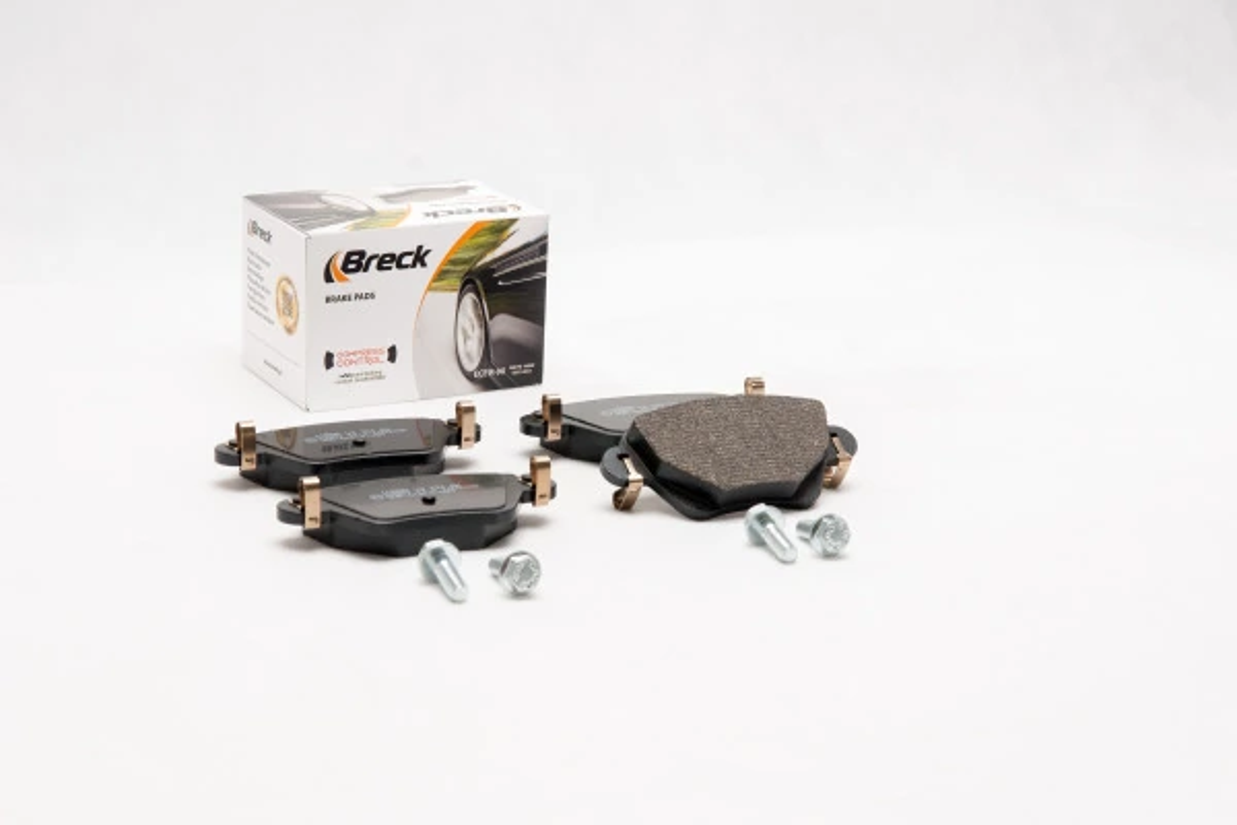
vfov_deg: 15.2
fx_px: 3092
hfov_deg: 22.6
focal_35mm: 90
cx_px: 618
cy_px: 412
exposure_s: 1/200
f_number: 11
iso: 100
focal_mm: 60
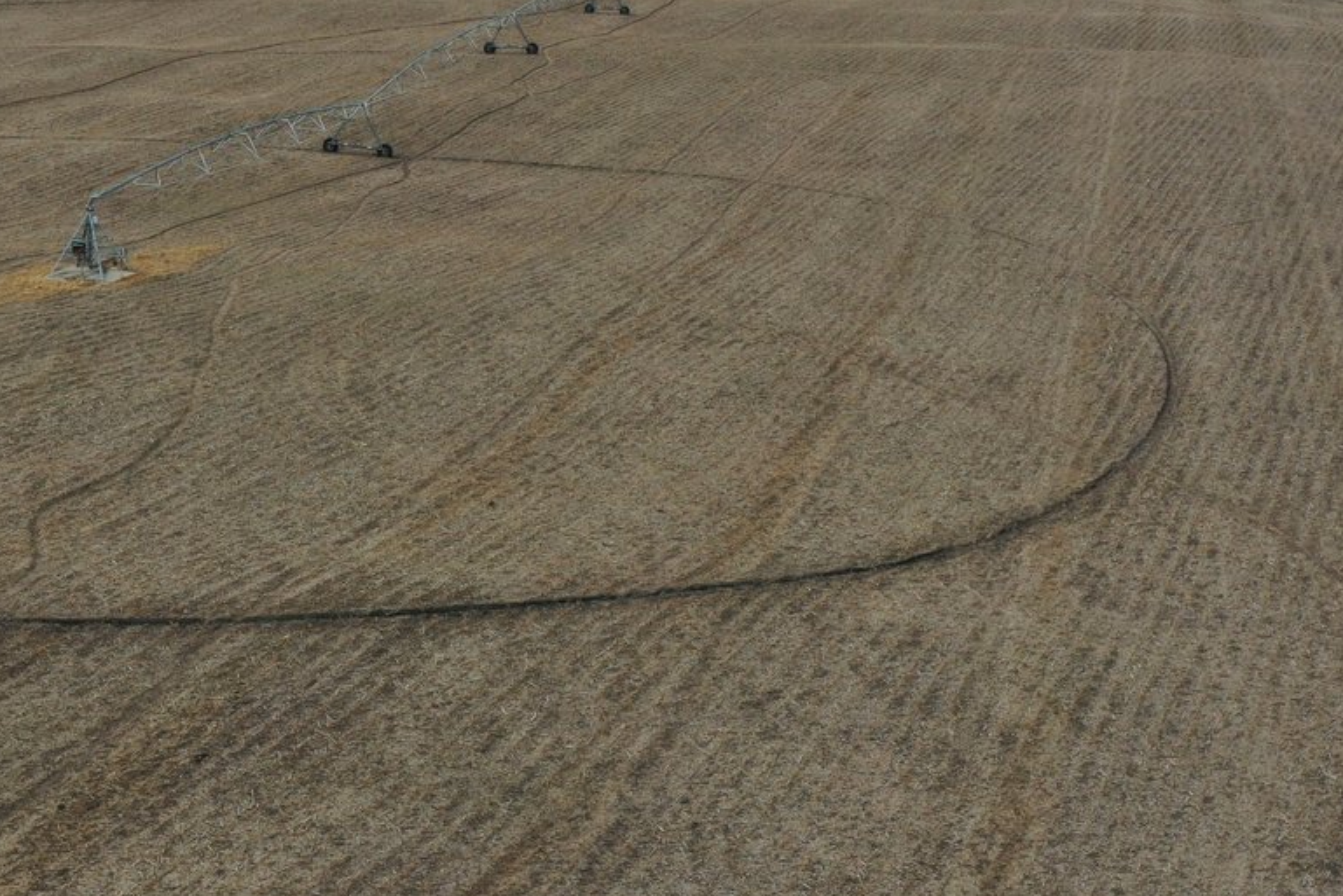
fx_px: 2313
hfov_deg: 32.0
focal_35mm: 62
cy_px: 231
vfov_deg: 21.7
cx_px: 417
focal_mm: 10.26
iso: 100
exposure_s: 1/320
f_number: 5.6
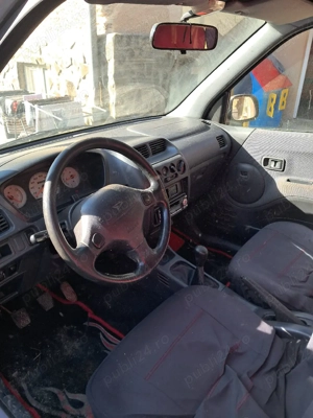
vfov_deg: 65.3
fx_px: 326
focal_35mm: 27
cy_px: 209
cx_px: 156
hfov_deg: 51.4
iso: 50
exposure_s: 1/60.2
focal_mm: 4
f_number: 1.8
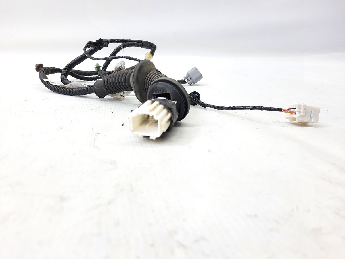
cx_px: 172
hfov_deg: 69.4
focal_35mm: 25
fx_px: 249
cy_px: 130
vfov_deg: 54.9
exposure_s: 1/50
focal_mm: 4.6
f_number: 2
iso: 80
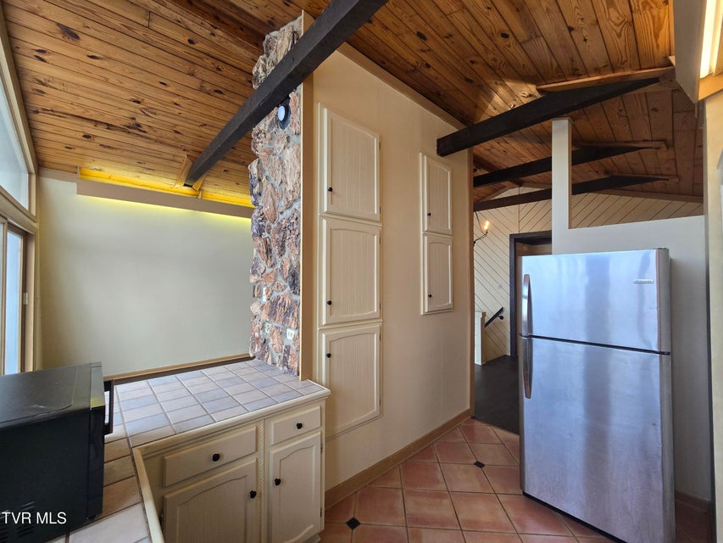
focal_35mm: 13
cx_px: 362
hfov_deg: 106.2
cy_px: 272
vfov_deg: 89.9
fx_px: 272
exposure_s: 1/60
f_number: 2.2
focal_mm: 2.2
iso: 80
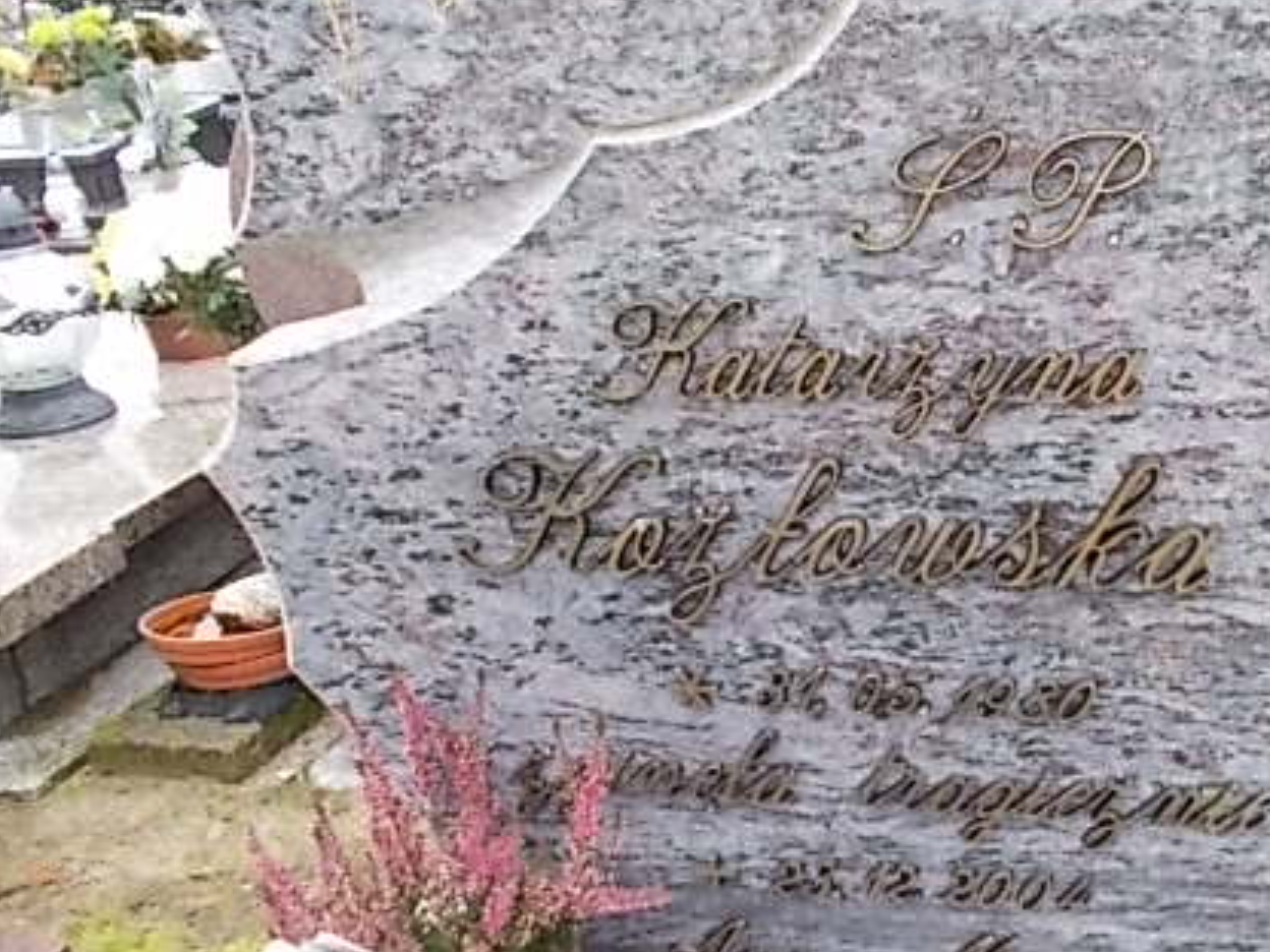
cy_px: 568
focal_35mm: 40
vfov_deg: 35.8
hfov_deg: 45.5
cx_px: 916
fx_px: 1468
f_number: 3.2
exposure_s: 1/25
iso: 125
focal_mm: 4.6
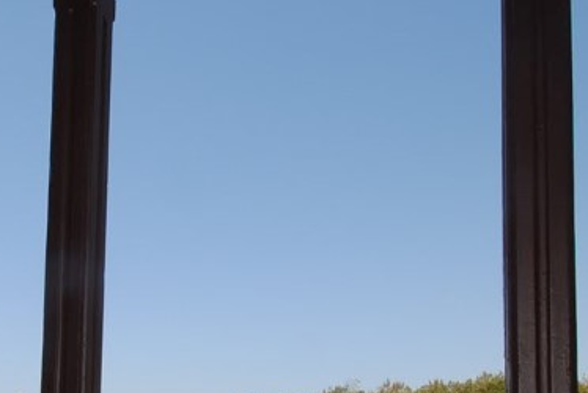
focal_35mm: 46
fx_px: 752
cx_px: 149
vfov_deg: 27.9
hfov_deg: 41.5
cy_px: 376
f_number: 9
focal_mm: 10
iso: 100
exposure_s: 1/200
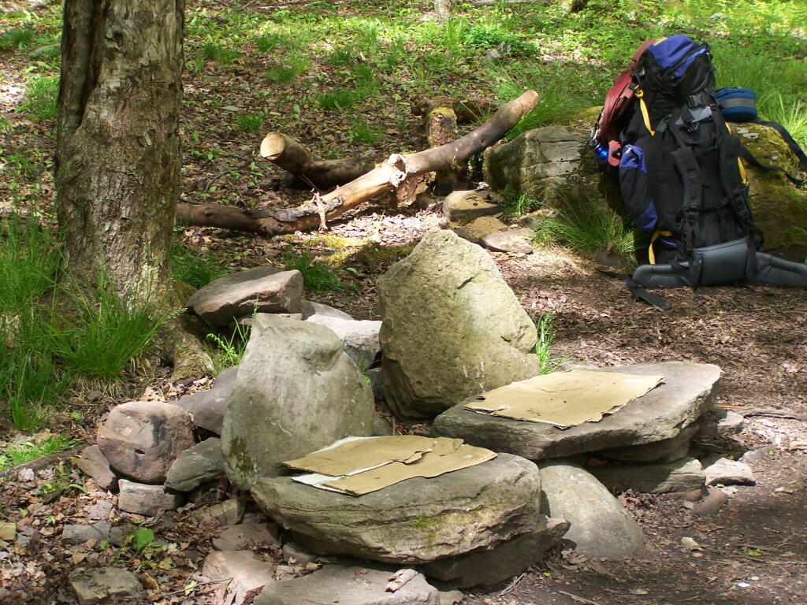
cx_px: 404
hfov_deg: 23.8
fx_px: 1912
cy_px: 302
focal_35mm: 82
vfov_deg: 18.0
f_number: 3.2
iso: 80
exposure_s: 1/125
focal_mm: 13.7
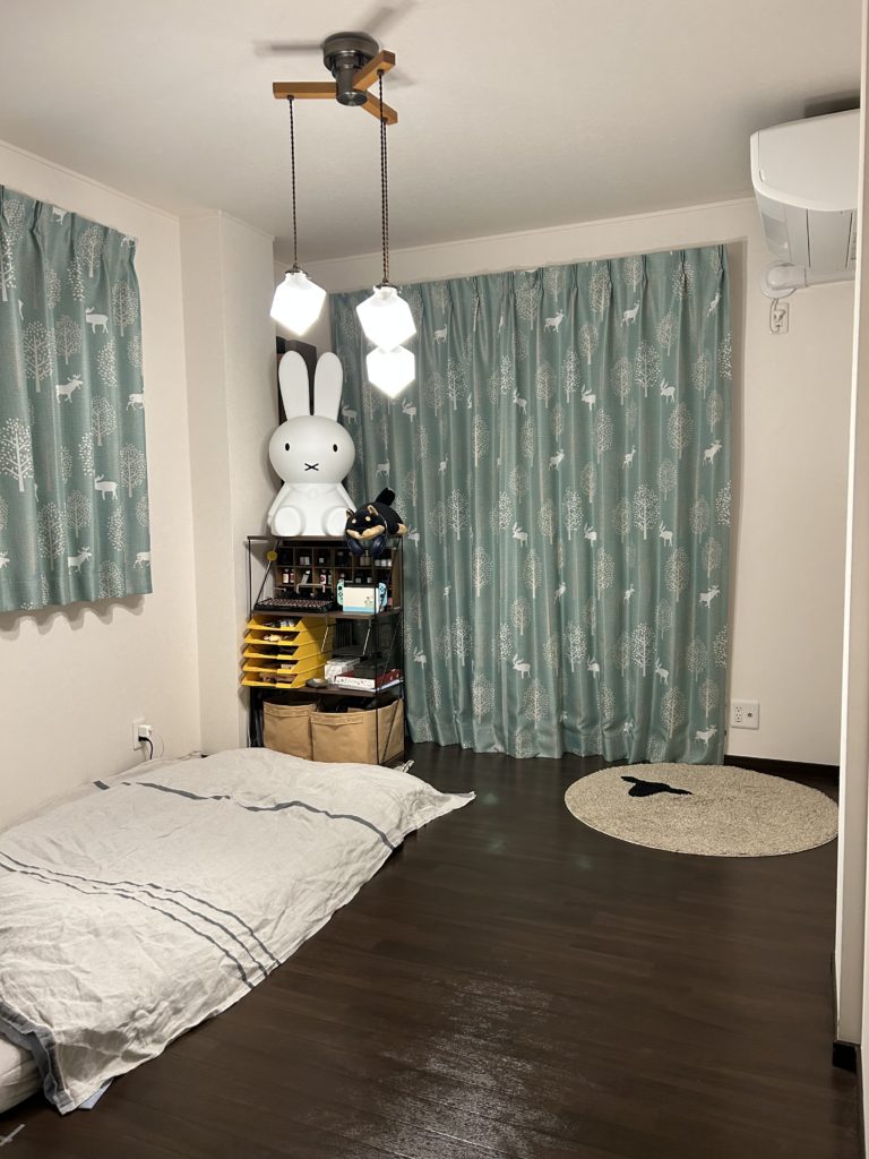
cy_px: 580
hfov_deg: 53.1
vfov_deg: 67.3
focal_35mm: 26
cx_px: 434
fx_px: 870
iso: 200
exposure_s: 1/50
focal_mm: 5.7
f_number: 1.5
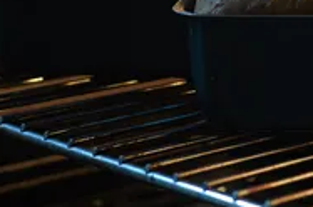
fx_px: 2786
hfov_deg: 6.4
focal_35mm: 321
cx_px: 278
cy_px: 23
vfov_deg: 4.3
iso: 200
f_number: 4
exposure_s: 1/2
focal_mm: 100
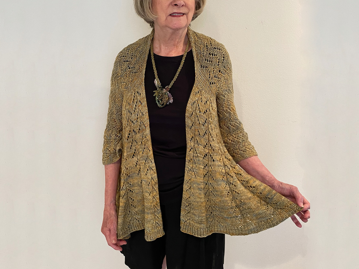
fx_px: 270
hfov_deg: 67.3
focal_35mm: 26
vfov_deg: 53.1
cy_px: 134
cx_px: 180
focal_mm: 4.2
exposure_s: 1/60
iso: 250
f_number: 1.8
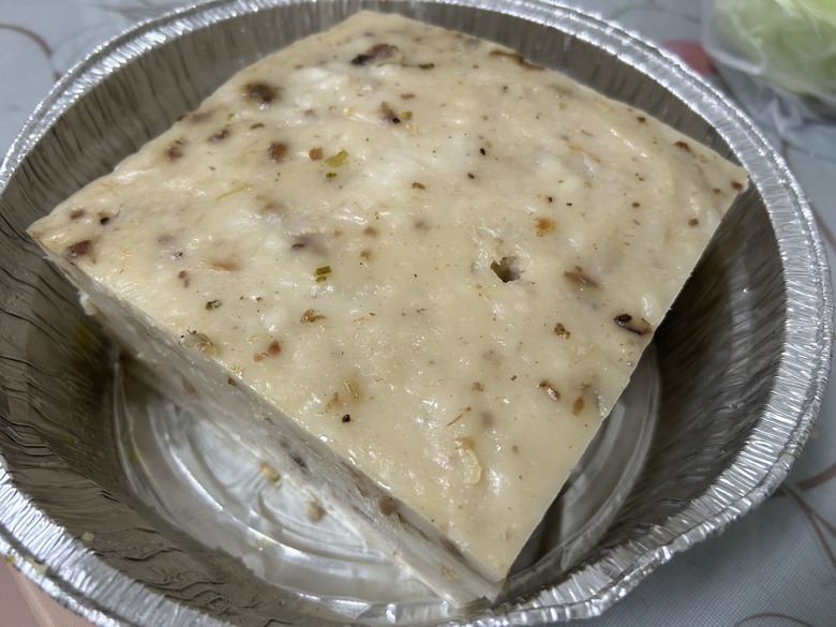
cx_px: 418
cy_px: 314
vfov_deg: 53.1
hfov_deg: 67.3
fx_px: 628
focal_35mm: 26
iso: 200
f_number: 1.5
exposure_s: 1/60
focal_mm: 5.7
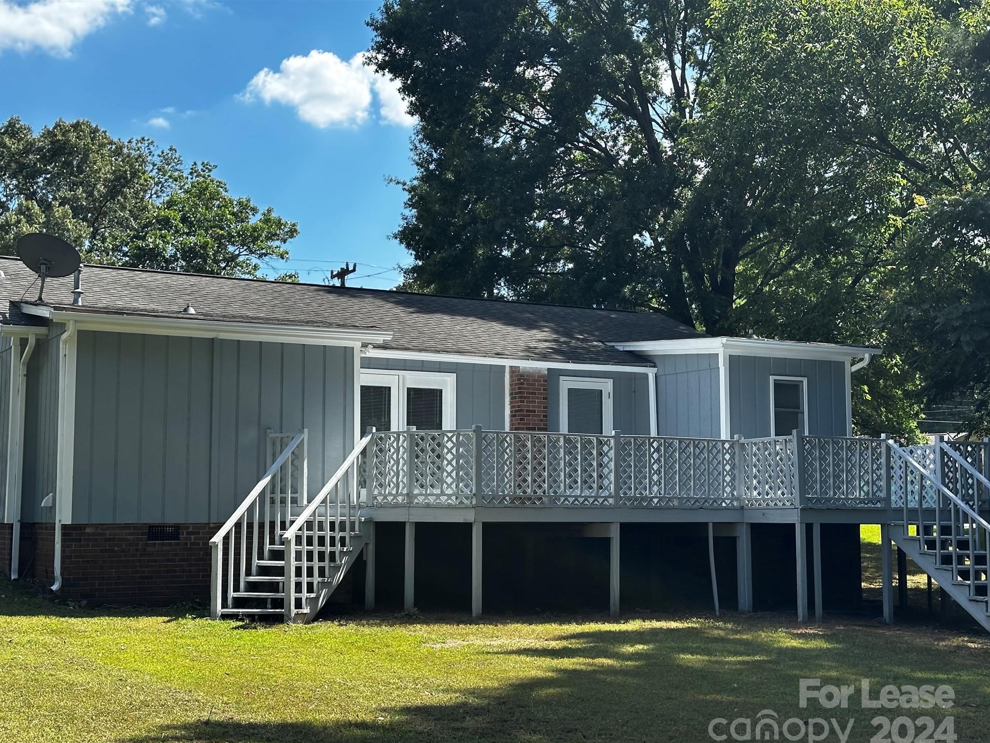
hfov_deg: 38.2
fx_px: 1430
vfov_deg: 29.1
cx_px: 477
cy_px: 386
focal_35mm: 50
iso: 64
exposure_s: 1/1453
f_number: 1.78
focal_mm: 6.86
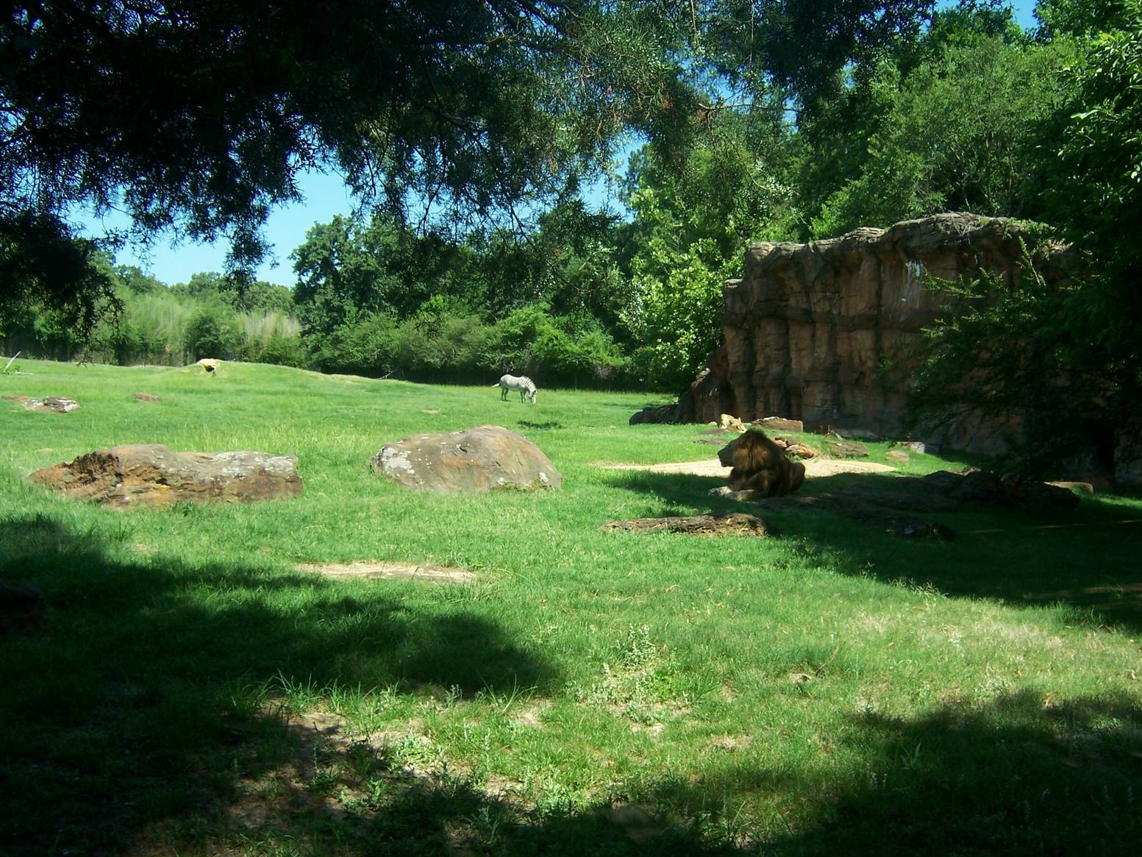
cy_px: 441
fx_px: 1122
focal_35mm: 34
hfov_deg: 54.0
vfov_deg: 41.8
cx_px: 577
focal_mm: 5.5
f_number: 3.4
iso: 80
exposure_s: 1/350
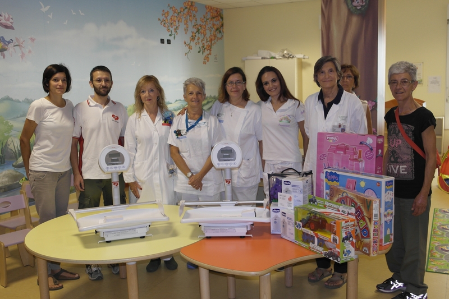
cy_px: 150
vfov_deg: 31.2
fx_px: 536
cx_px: 224
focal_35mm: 43
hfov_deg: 45.4
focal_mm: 28
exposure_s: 1/50
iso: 400
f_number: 4
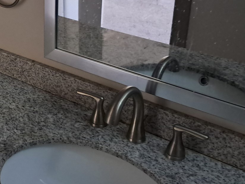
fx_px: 446
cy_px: 37
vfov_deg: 23.0
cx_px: 9
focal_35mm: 63
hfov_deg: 29.1
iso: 1000
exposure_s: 1/20
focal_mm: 4
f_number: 1.8
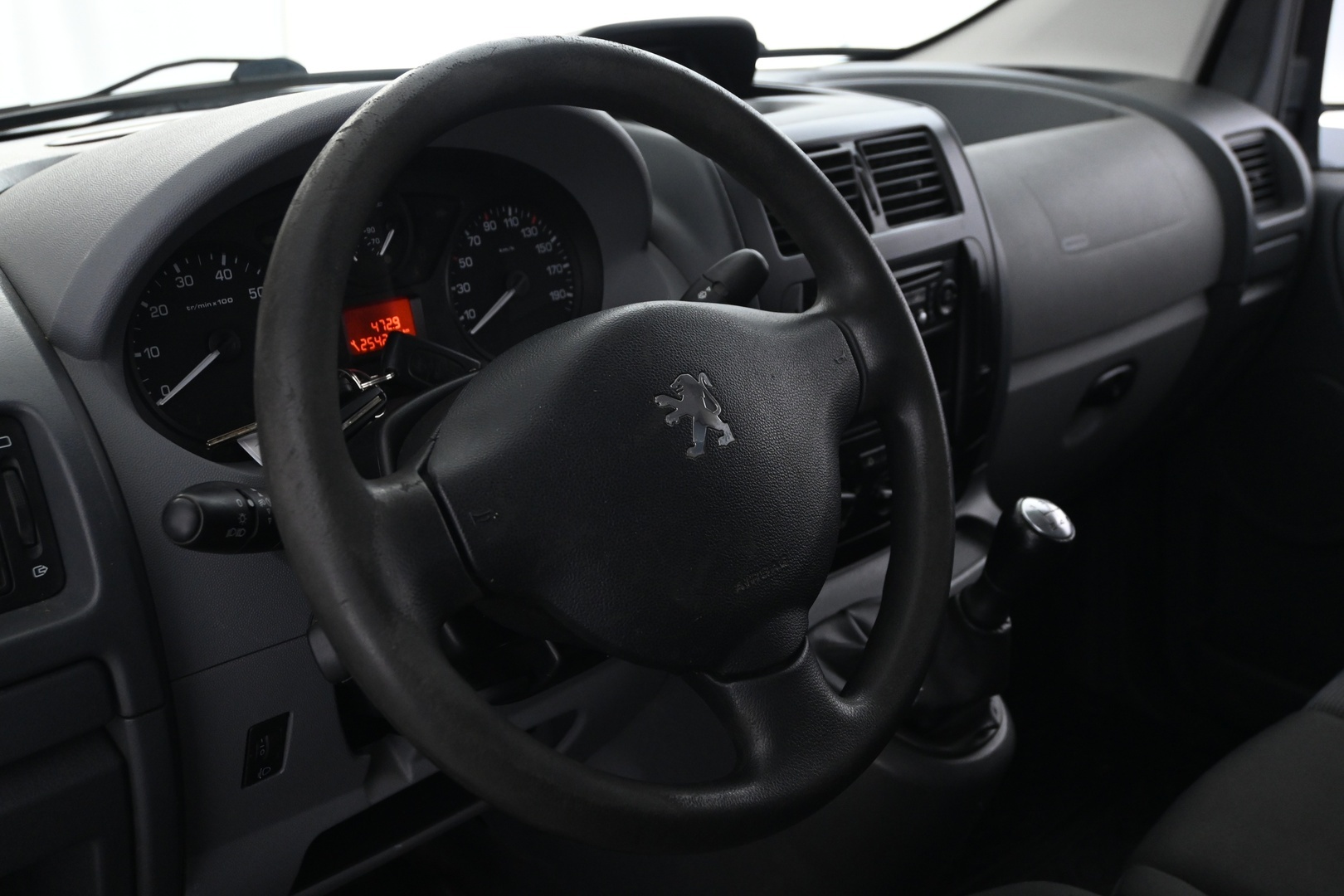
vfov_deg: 35.5
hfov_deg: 51.3
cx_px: 672
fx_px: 1400
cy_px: 448
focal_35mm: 38
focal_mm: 25
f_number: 4.2
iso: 1600
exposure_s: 1/15
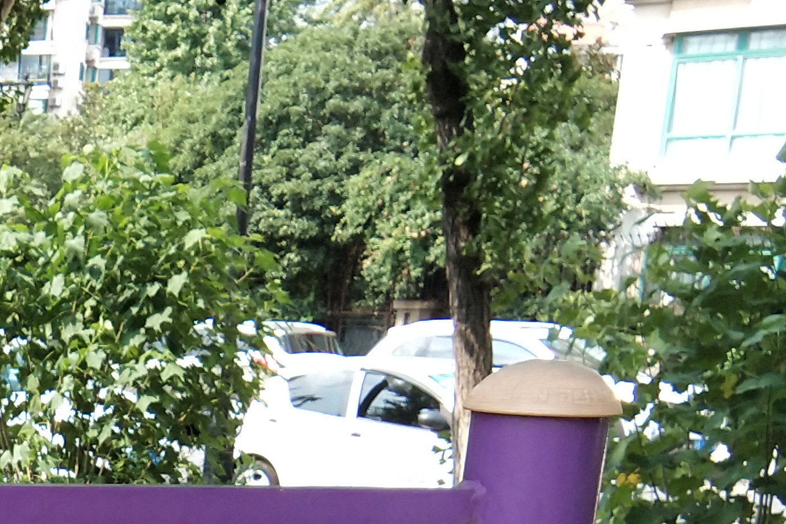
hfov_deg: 18.9
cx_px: -340
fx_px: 2118
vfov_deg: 13.2
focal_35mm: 97
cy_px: 833
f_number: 2.2
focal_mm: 3.69
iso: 50
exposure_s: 1/249
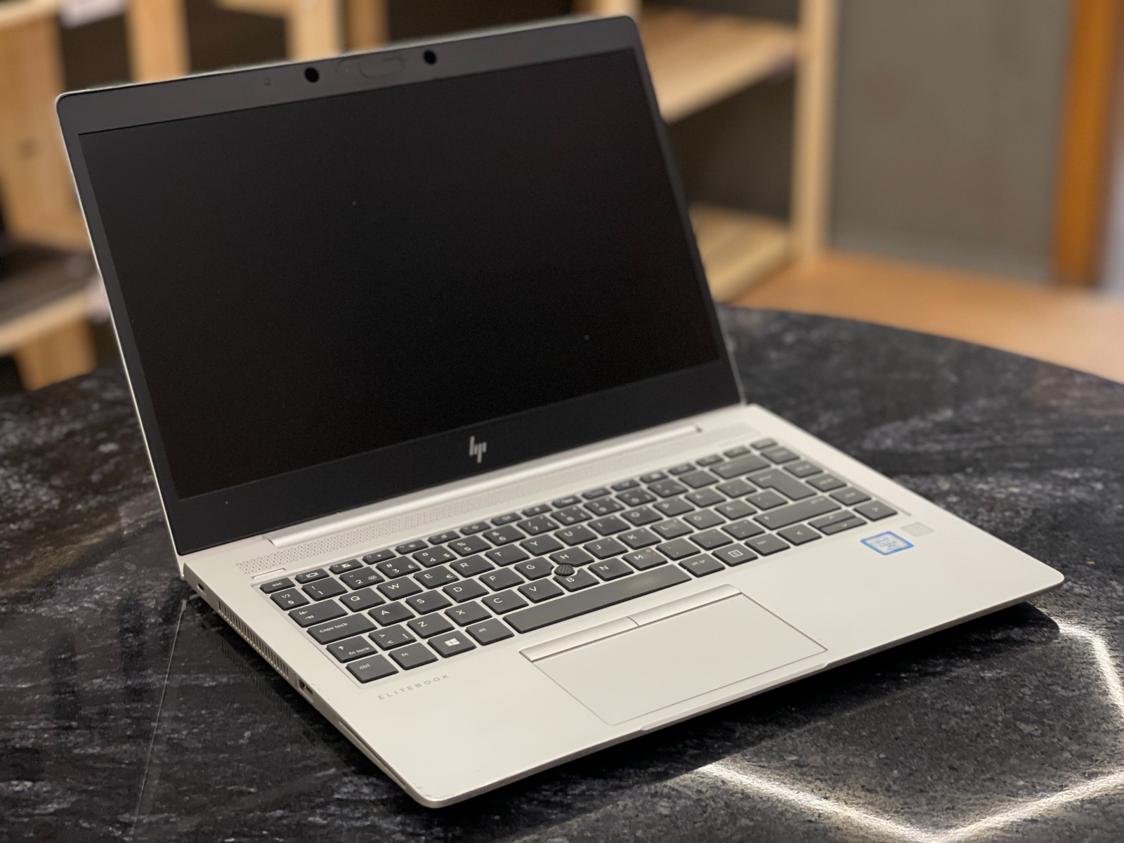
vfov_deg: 22.9
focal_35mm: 64
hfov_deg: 30.3
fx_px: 2078
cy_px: 422
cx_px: 562
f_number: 2.2
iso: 250
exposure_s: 1/107
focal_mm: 7.5
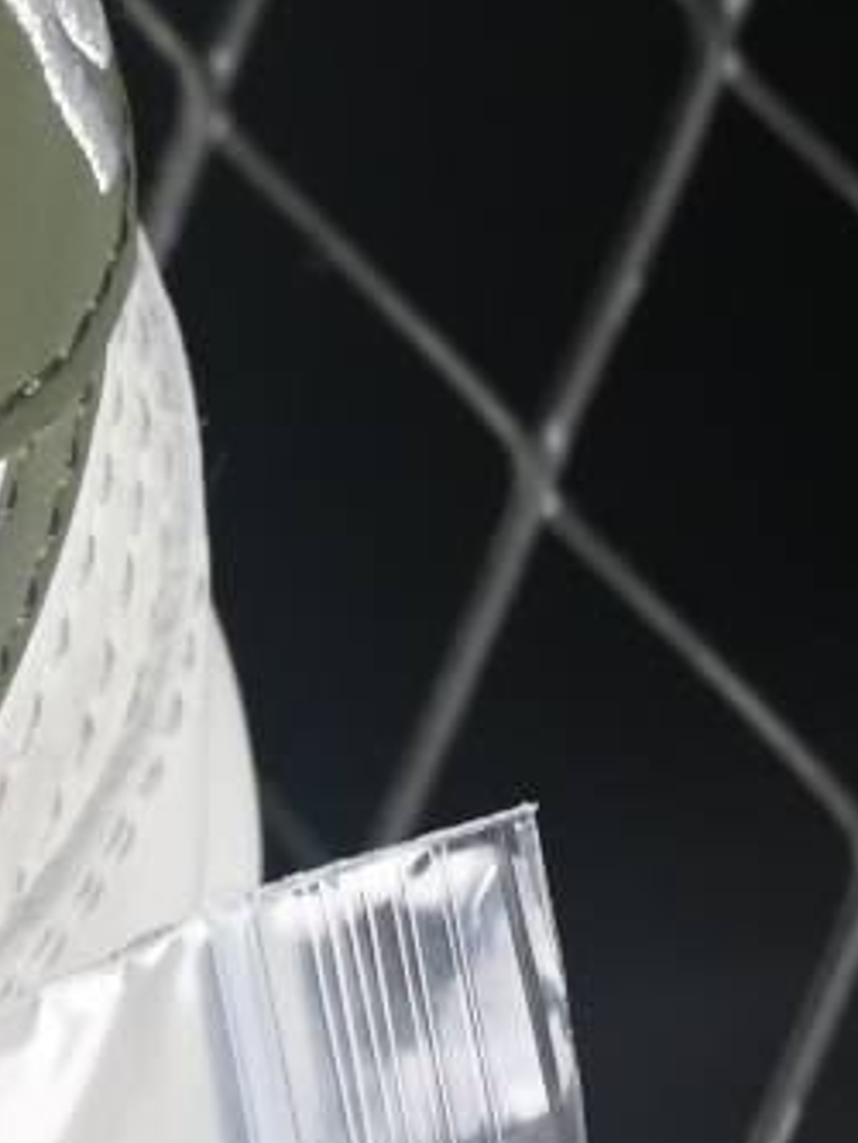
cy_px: 975
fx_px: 19882
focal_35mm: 602
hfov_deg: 2.4
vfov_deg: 3.3
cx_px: -3332
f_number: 7.1
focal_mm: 50
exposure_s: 1/80
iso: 160
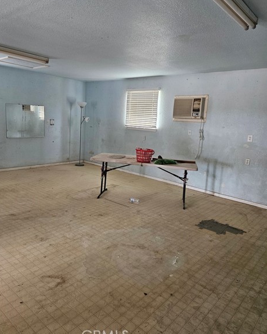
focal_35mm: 25
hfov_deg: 56.8
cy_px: 158
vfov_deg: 68.1
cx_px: 132
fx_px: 247
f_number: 1.8
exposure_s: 1/120
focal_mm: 5.4
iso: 400
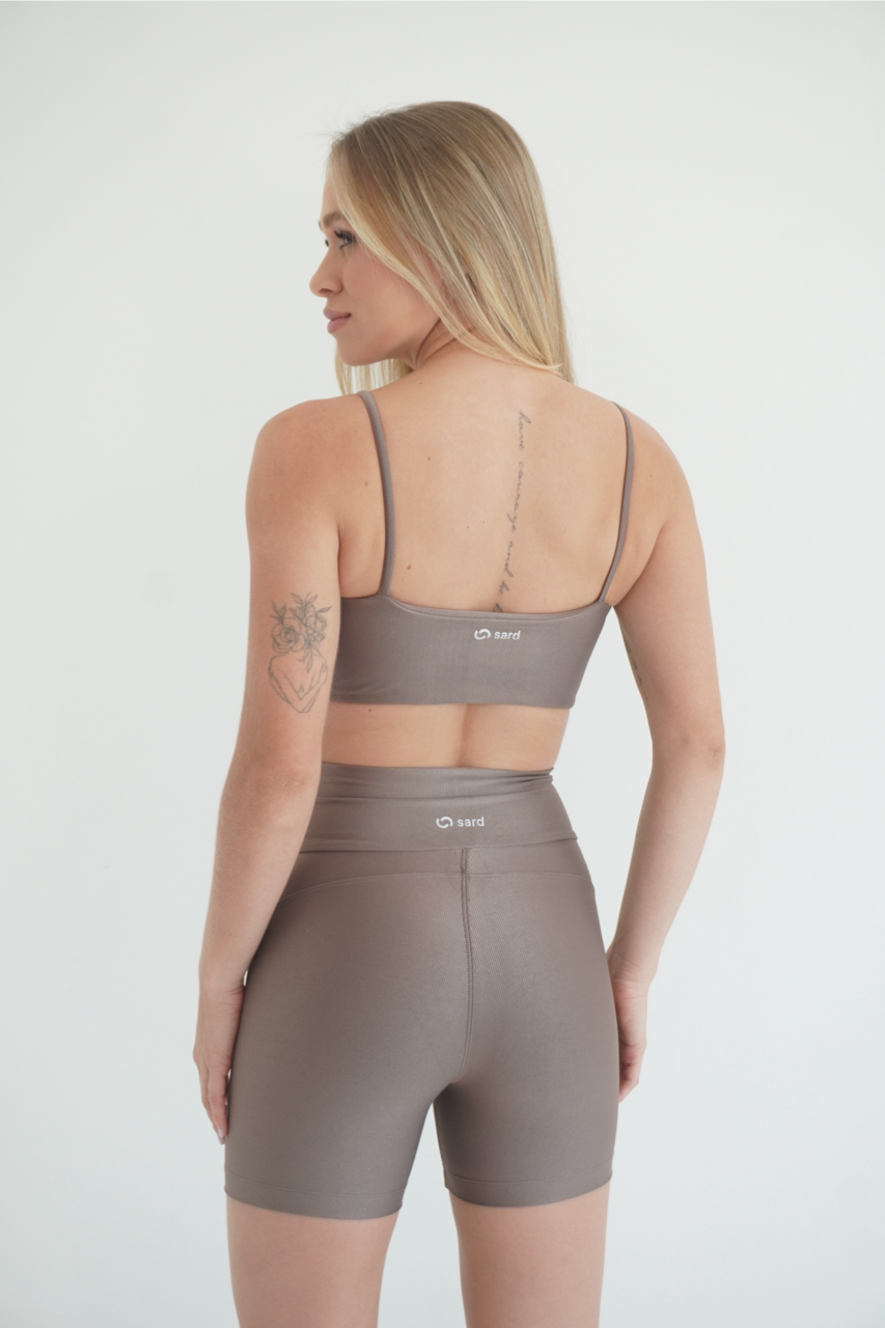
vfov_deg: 32.6
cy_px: 664
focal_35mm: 62
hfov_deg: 22.1
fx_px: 2268
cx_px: 442
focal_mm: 41
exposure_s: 1/160
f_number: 5.6
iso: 640
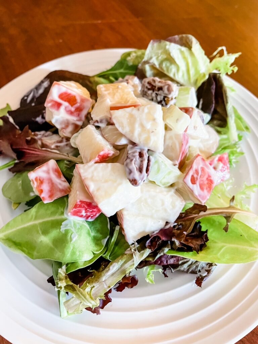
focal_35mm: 26
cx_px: 129
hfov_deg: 53.1
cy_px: 172
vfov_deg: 67.3
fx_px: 258
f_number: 1.6
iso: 400
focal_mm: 4.2
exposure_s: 1/40
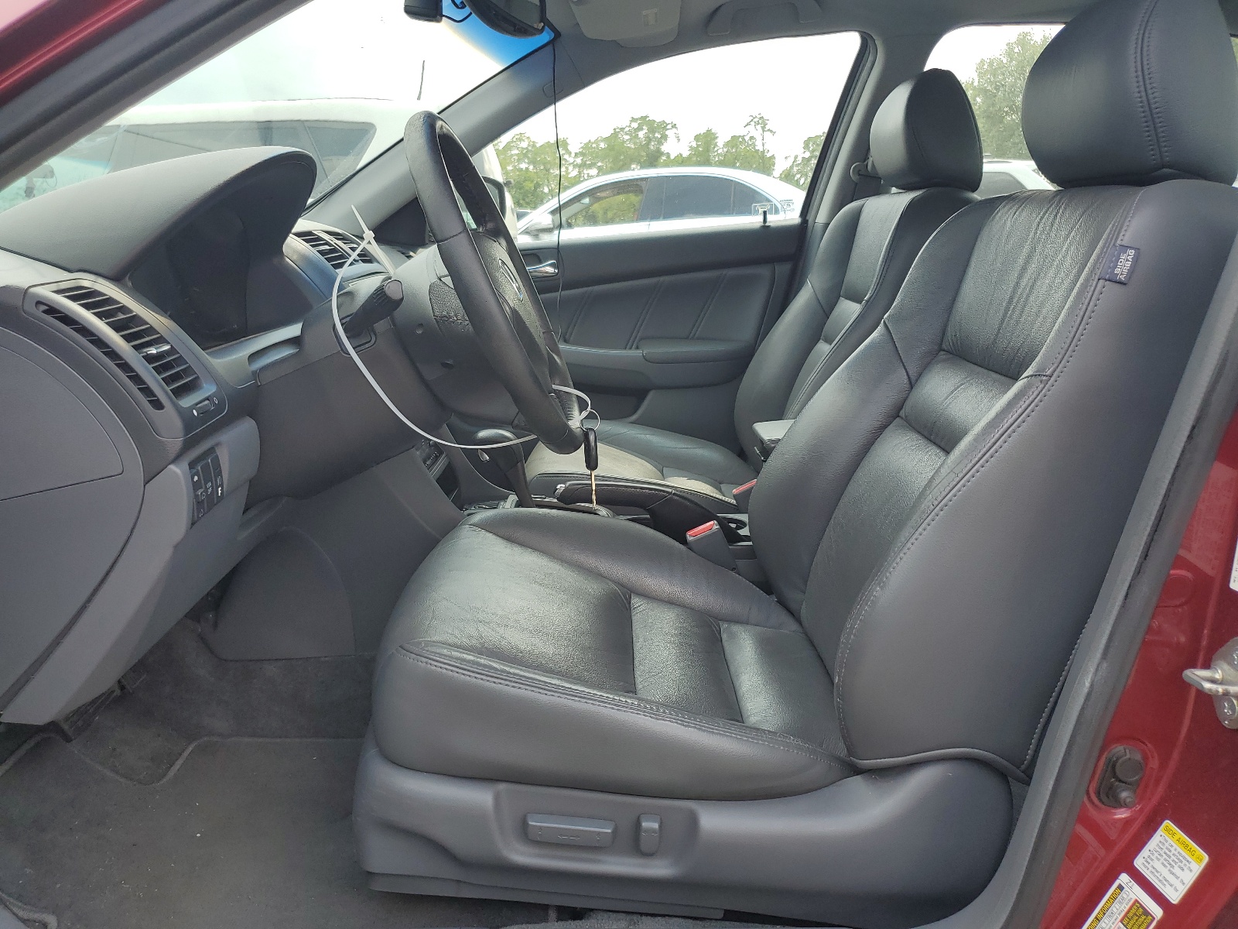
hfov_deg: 67.3
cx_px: 619
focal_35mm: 26
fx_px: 930
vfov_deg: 53.1
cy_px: 464
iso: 50
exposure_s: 1/769
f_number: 1.5
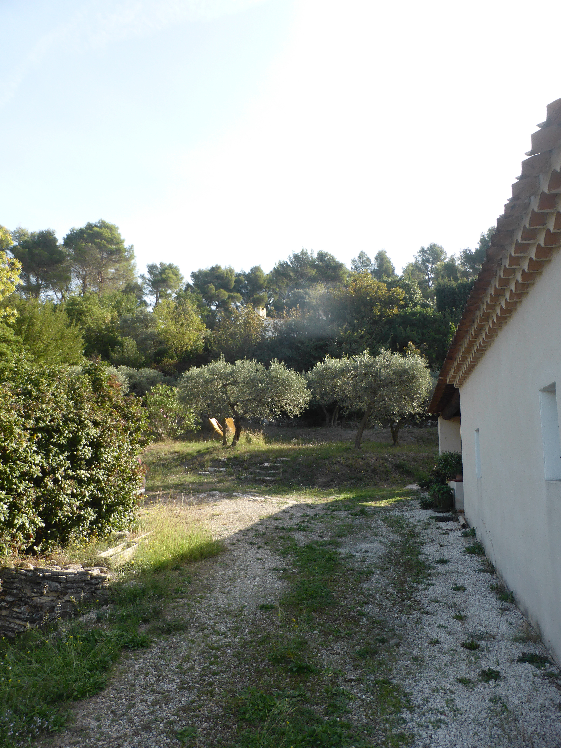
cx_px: 280
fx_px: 540
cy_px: 374
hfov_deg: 54.9
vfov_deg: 69.4
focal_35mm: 25
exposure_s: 1/320
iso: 100
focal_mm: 4.3
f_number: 3.3
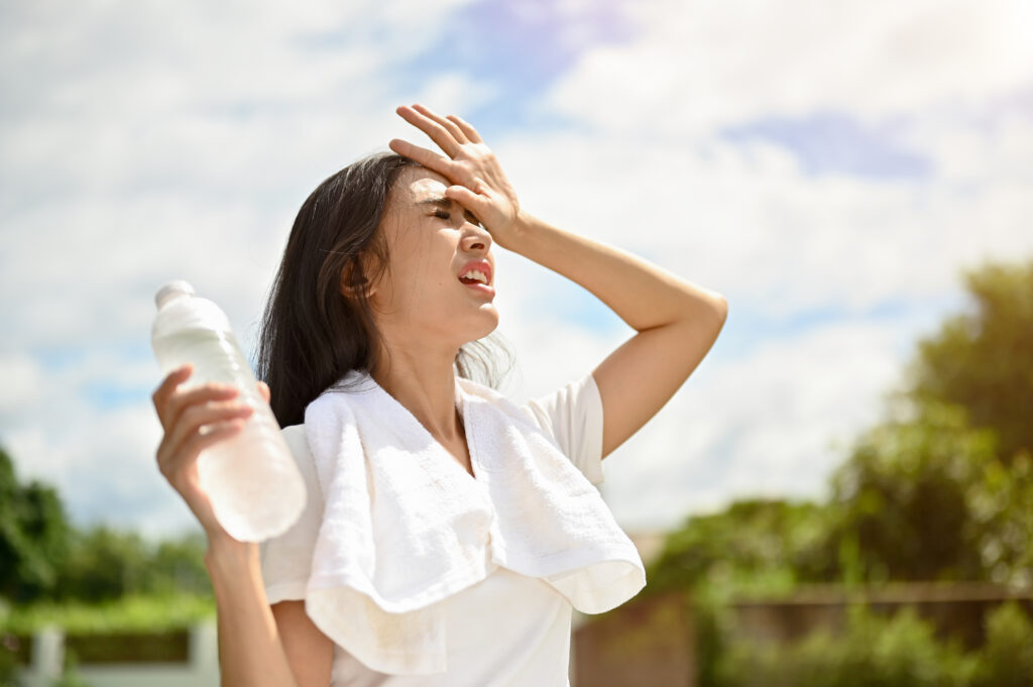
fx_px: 1434
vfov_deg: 26.9
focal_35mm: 50
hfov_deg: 39.6
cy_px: 344
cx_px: 516
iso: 100
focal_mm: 50
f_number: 1.8
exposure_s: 1/6400
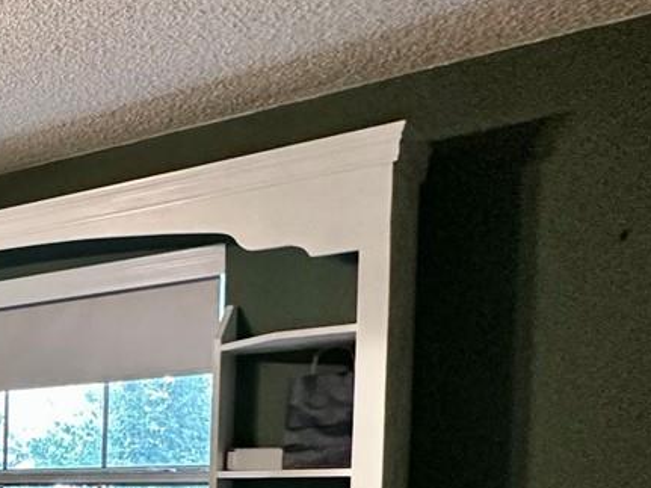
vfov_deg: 25.9
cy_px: 534
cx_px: -551
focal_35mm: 52
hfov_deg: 21.5
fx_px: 978
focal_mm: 2.22
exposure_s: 1/60
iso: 320
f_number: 2.2
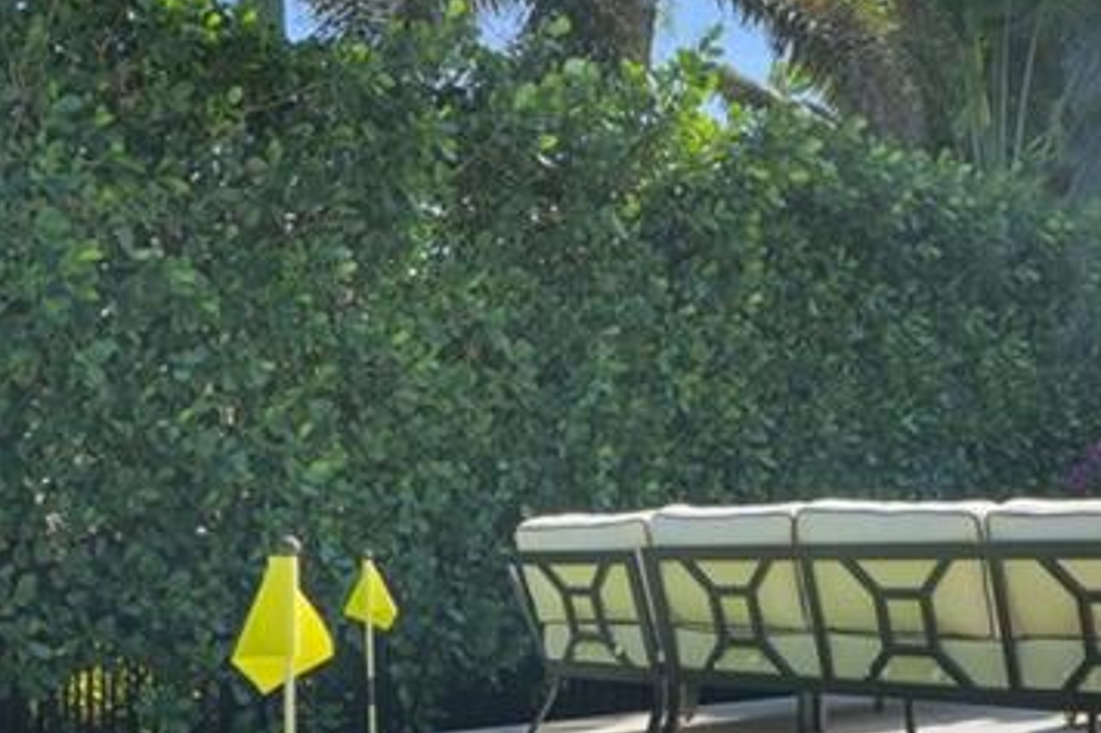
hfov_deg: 40.9
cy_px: 571
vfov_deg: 28.7
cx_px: 888
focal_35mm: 46
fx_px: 1406
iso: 400
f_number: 9
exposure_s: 1/800
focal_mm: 16
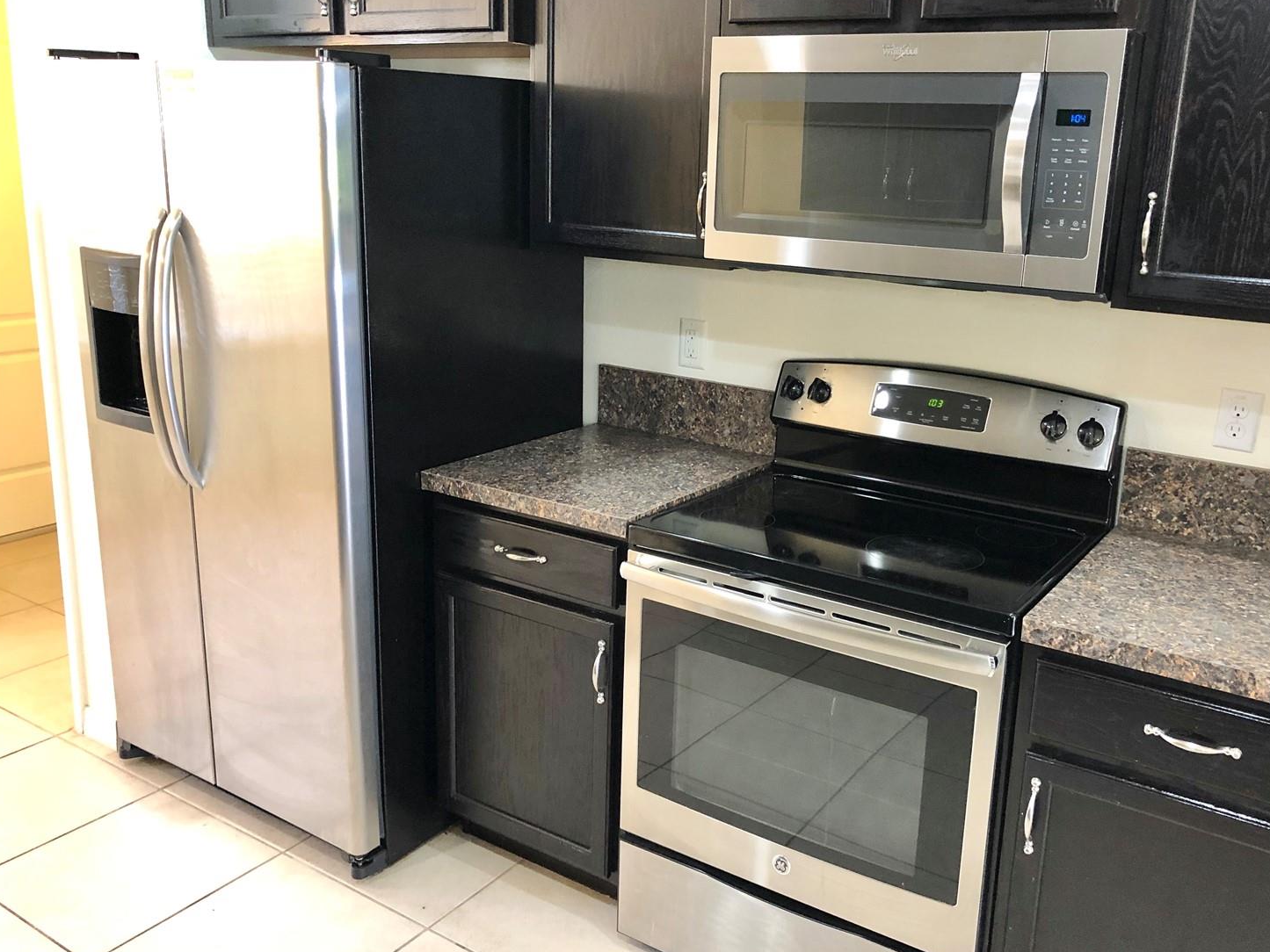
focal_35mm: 31
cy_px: 446
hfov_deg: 58.3
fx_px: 1137
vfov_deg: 45.4
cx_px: 693
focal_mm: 3.99
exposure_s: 1/15
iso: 80
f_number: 1.8
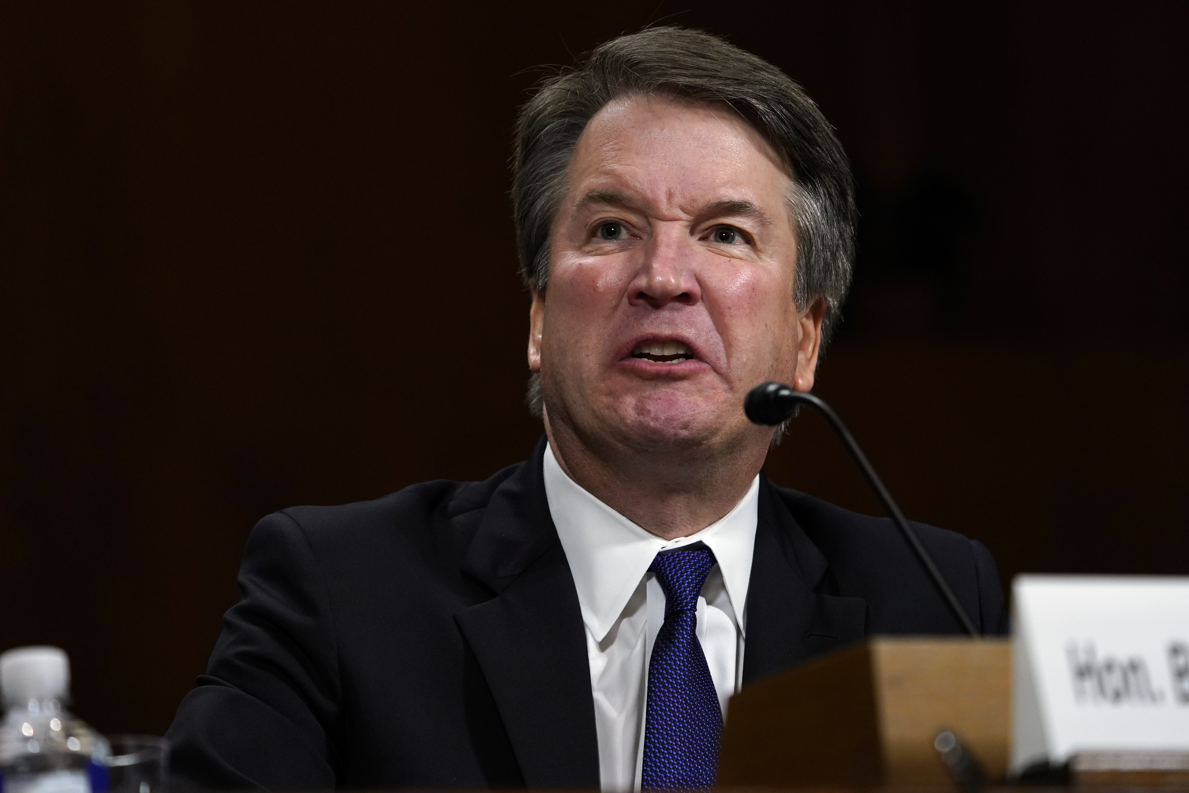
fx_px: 7001
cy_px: 396
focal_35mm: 212
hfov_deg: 9.7
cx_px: 594
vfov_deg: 6.5
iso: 2500
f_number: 5.6
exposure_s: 1/250
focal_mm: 212
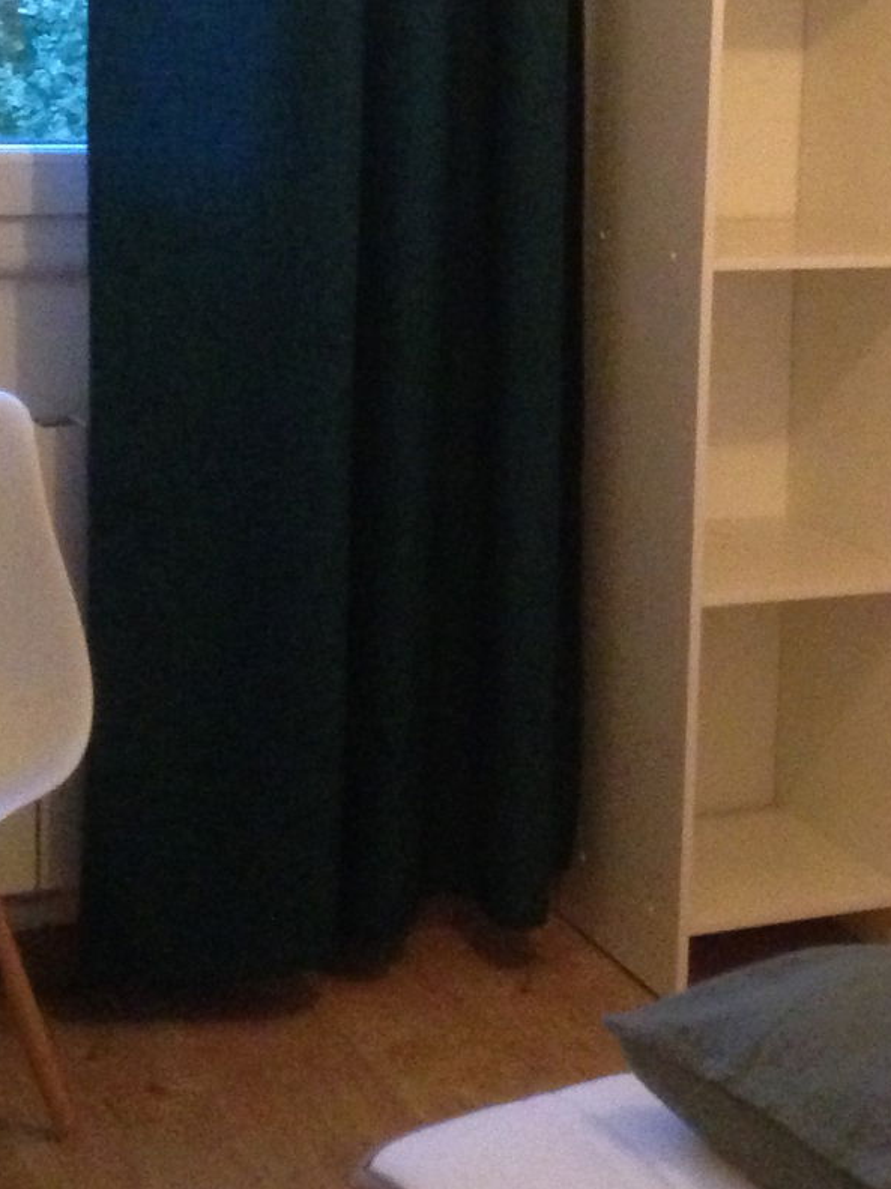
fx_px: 3055
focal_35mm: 89
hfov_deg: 16.3
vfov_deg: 21.9
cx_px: 861
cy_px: 340
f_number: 2.4
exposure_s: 1/17
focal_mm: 4.12
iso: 640
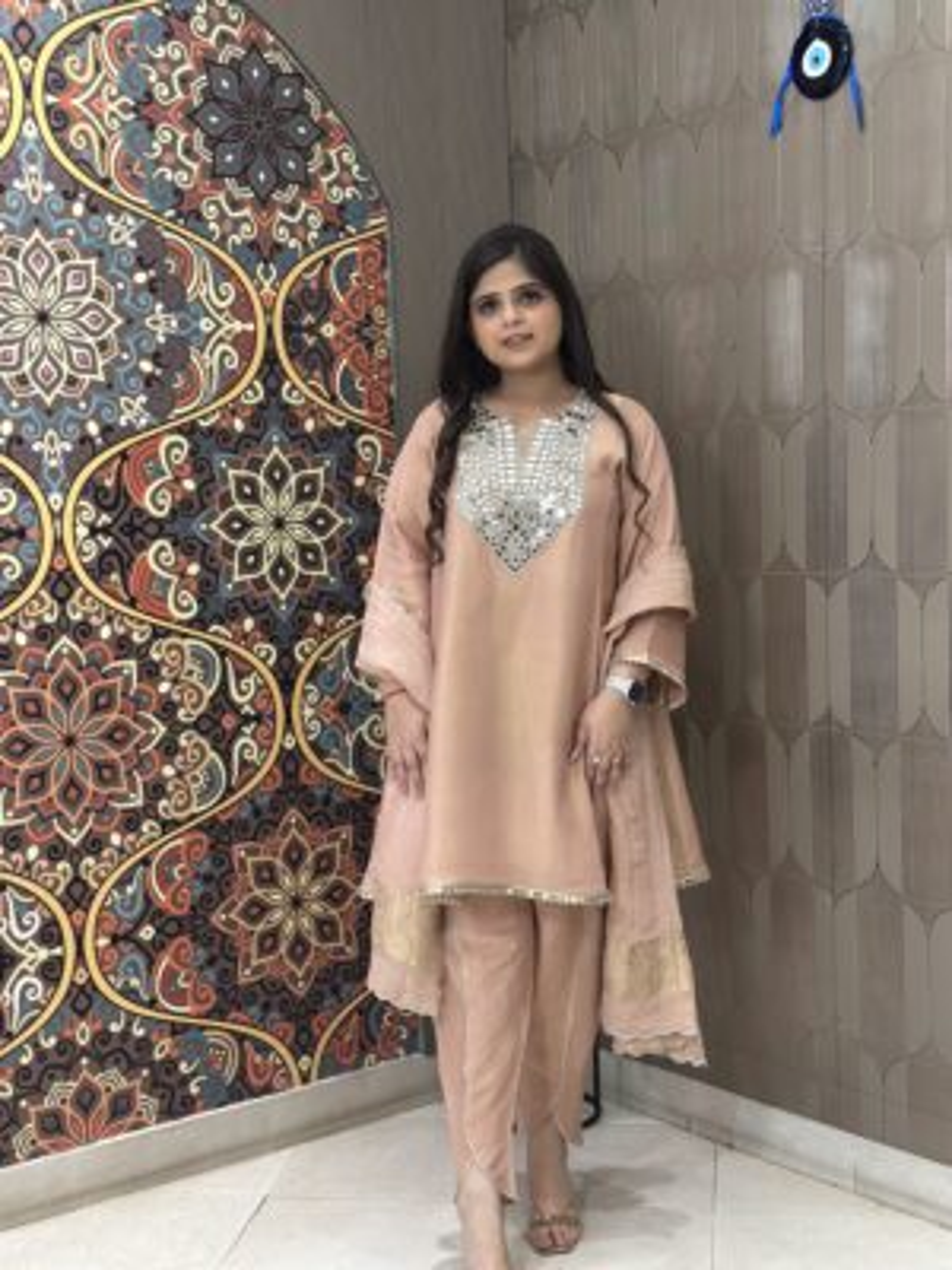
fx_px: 1760
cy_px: 635
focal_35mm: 48
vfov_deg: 39.7
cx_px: 476
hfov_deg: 30.3
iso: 125
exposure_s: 1/50
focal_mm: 6.86
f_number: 1.78
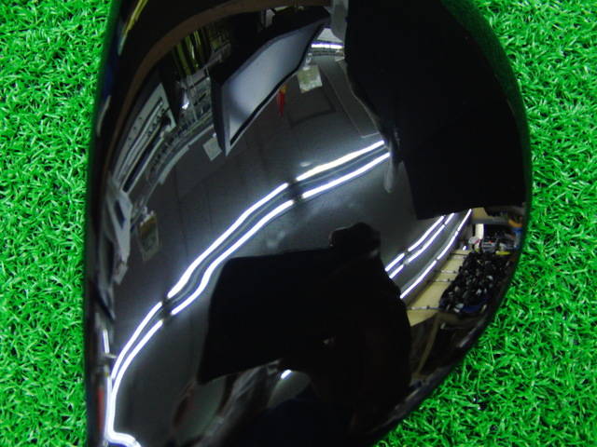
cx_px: 298
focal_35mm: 37
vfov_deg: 38.7
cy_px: 224
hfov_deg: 50.1
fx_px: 638
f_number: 3.6
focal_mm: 6.42
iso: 400
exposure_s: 1/20
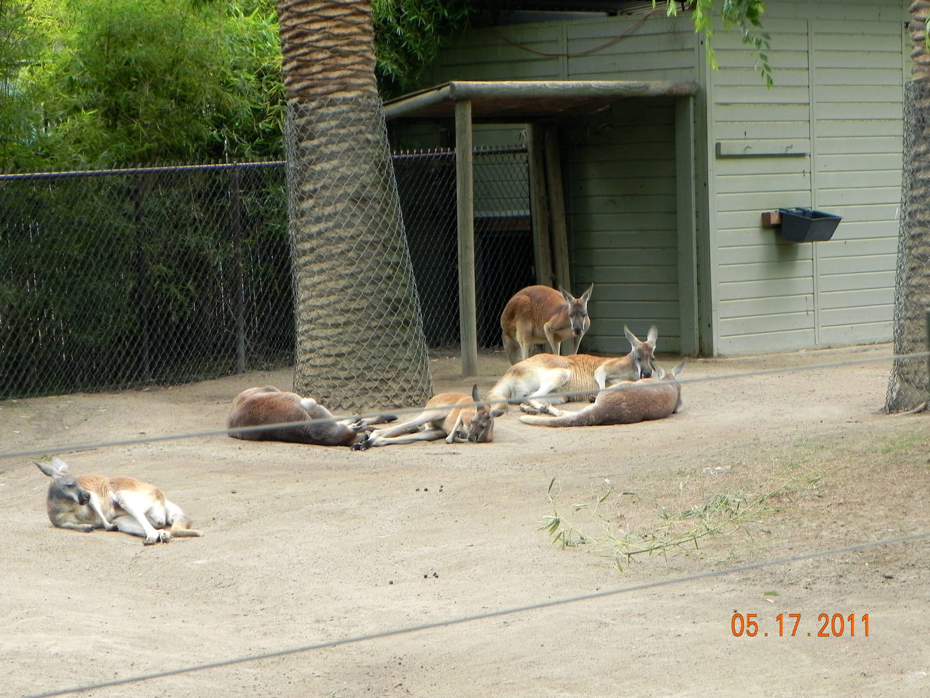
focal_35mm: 117
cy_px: 349
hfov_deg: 16.8
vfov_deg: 12.7
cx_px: 465
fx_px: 3143
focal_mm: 20.8
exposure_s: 1/116
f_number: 4
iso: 160
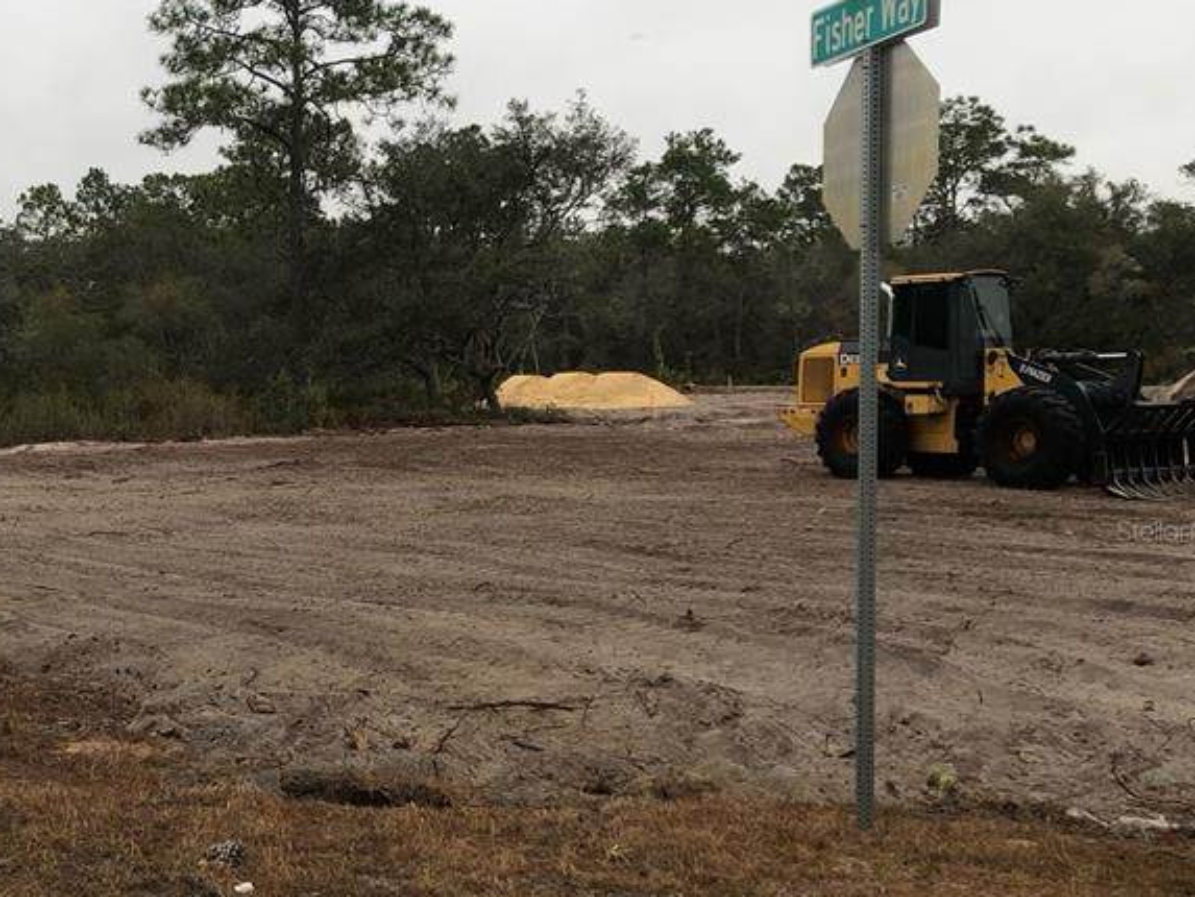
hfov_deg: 36.4
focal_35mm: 50
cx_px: 175
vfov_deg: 29.1
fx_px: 1726
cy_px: 530
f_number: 1.8
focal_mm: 3.99
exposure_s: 1/145
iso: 20
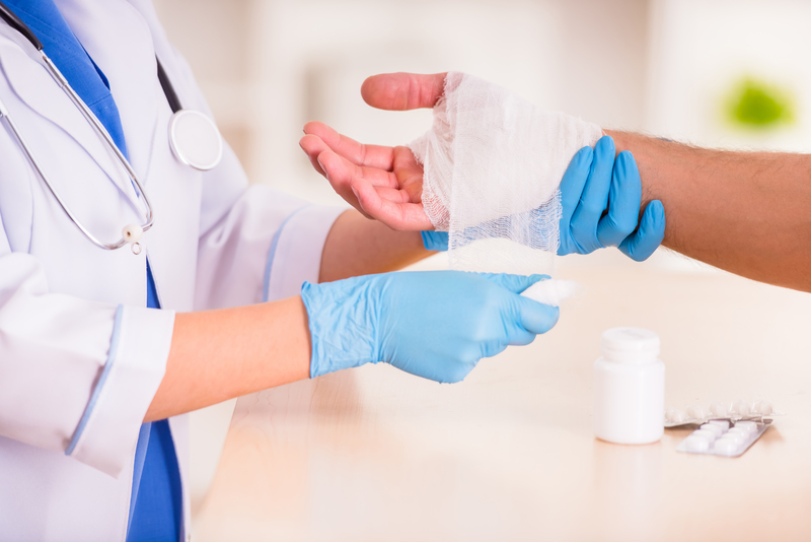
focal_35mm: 190
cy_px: 271
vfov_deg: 7.2
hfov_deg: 10.8
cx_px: 406
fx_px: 4282
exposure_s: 1/320
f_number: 2.8
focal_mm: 190
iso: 320
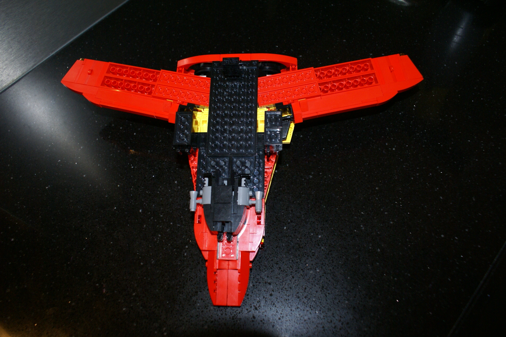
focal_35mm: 27
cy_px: 168
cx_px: 253
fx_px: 379
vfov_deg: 47.9
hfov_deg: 67.4
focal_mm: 18
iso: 400
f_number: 4
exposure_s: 1/60
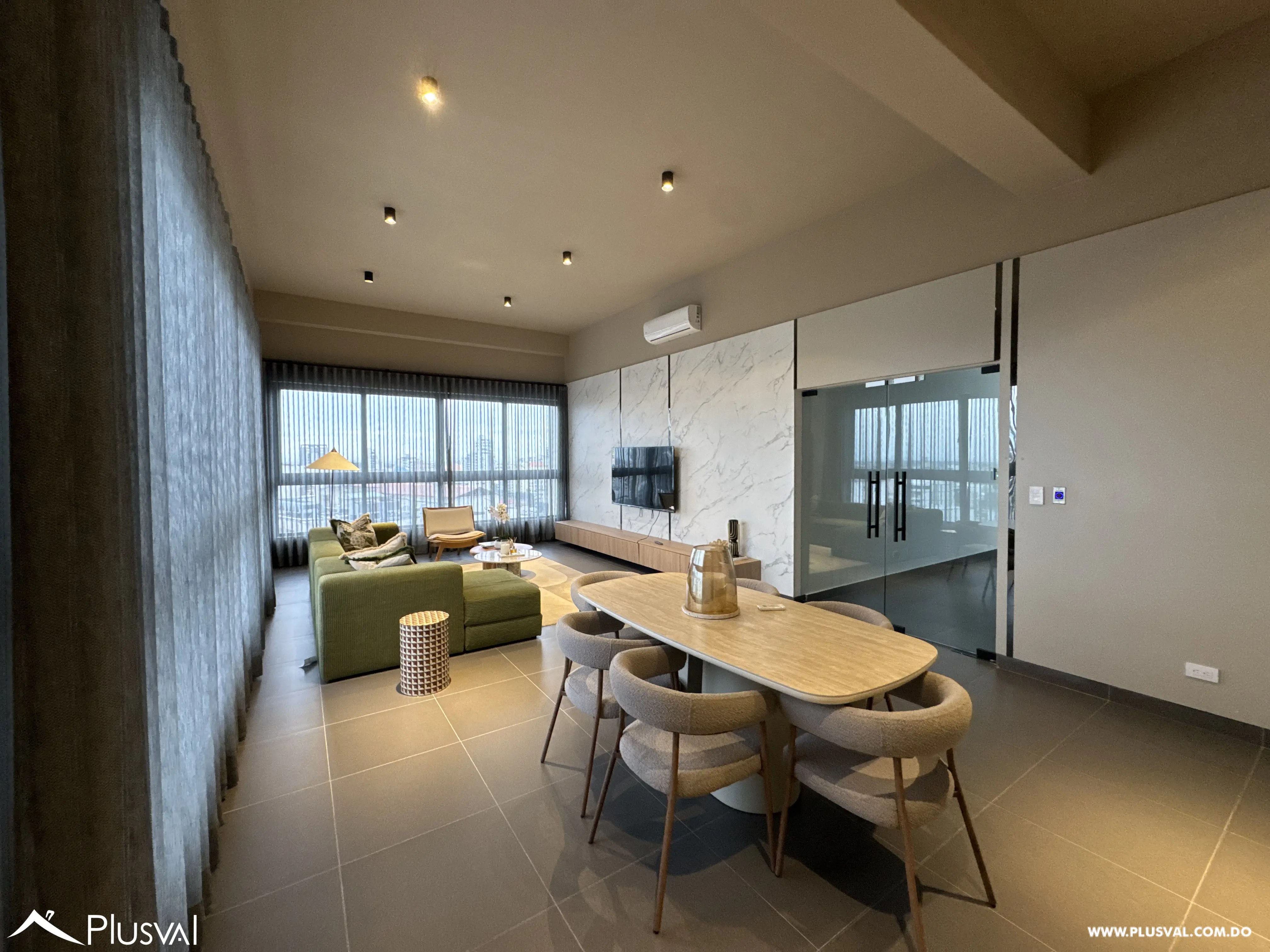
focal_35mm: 14
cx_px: 635
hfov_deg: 102.1
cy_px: 476
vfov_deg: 85.7
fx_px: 514
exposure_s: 1/99
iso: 250
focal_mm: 2.22
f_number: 2.2
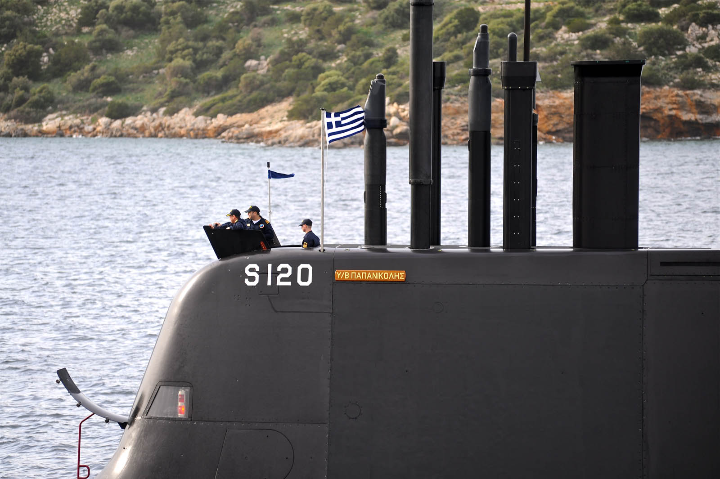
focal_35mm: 200
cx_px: 360
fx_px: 3998
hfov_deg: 10.3
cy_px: 240
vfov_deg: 6.9
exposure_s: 1/640
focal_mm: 200
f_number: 4.5
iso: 200
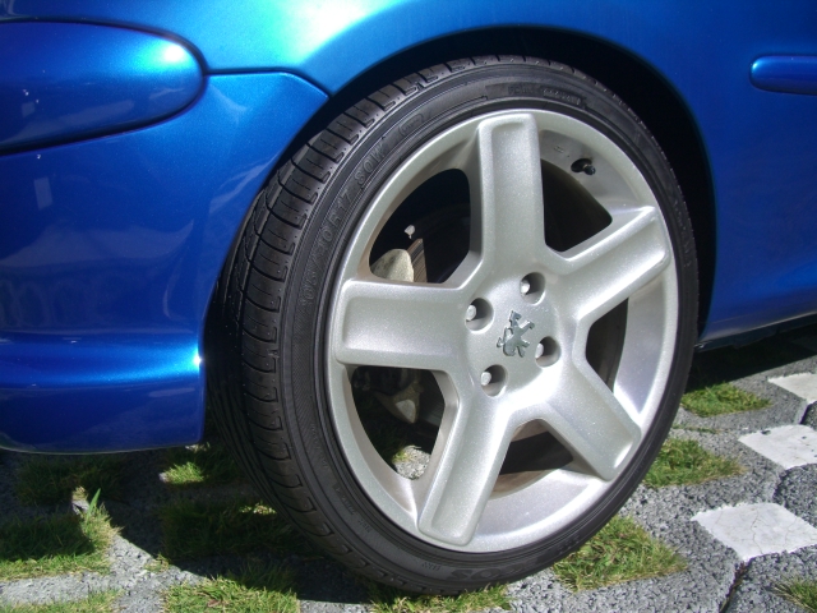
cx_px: 408
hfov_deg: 49.0
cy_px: 306
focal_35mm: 38
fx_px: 897
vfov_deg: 37.7
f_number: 5.6
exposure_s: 1/250
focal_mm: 7.9
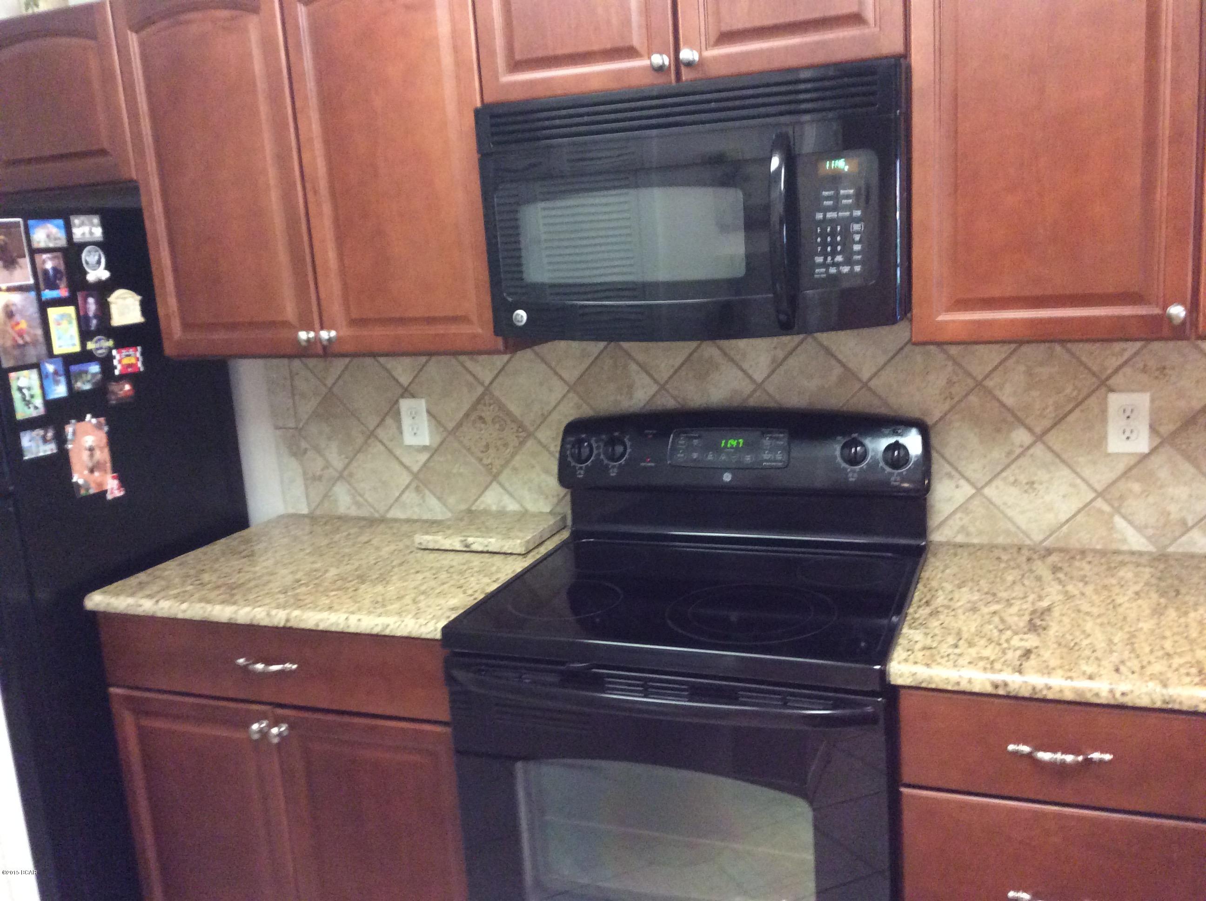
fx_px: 1113
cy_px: 450
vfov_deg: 44.1
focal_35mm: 32
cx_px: 603
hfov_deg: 56.9
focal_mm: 3.3
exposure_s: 1/17
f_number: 2.4
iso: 250
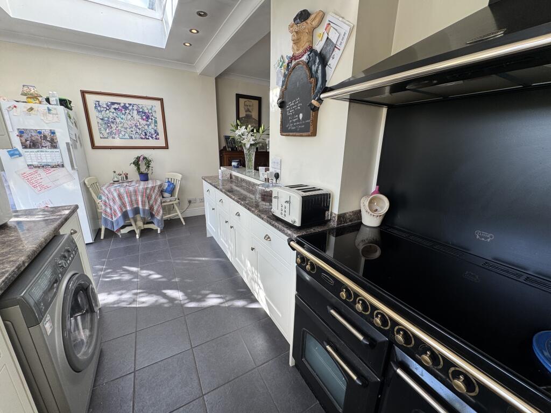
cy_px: 206
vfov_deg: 85.7
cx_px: 276
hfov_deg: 102.1
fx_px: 223
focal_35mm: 14
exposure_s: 1/104
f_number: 2.2
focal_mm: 2.22
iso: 40
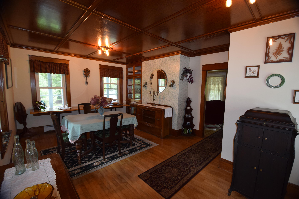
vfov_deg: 77.3
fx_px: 125
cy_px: 100
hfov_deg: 100.4
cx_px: 150
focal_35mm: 15
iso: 800
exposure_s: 1/60
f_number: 4
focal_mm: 10
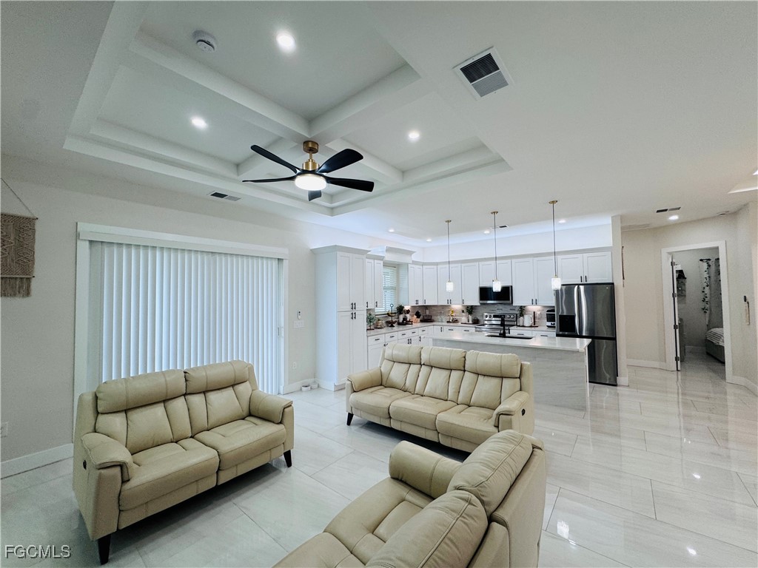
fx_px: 307
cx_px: 379
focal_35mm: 14
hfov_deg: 102.1
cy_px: 284
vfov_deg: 85.7
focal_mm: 2.22
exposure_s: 1/120
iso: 125
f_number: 2.2
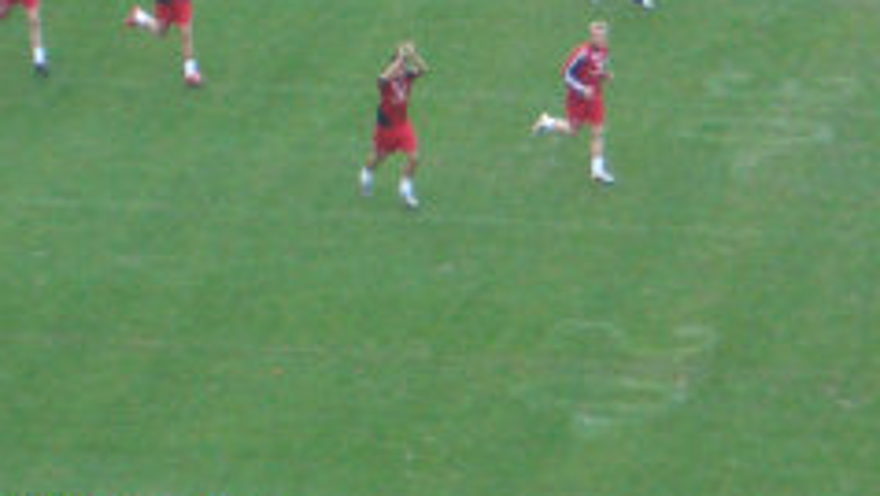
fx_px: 5601
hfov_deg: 9.0
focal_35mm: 240
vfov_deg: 5.0
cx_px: 148
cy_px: -117
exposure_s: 1/80
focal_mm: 17.4
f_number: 4.8
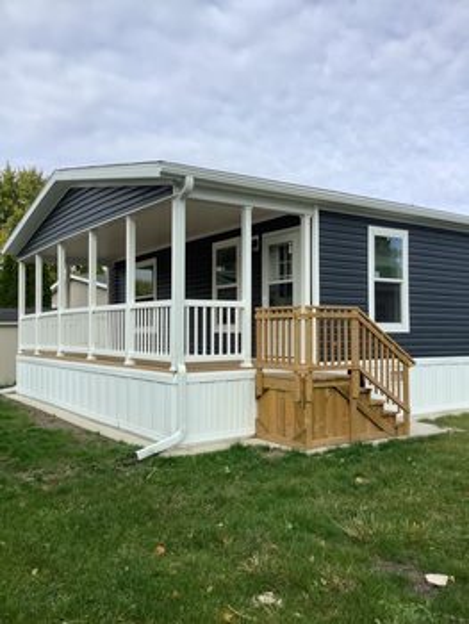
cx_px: 234
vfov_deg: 58.3
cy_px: 312
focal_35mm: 31
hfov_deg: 45.5
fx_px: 559
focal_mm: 3.3
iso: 25
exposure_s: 1/858
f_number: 2.4
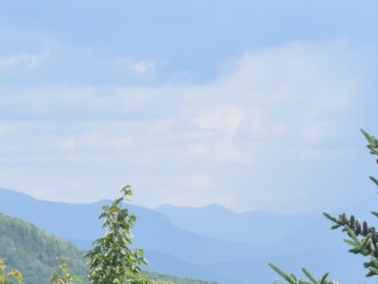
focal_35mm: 231
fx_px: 2529
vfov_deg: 6.4
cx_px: 142
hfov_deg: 8.5
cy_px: 195
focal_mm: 55
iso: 1600
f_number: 13
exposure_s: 1/1000
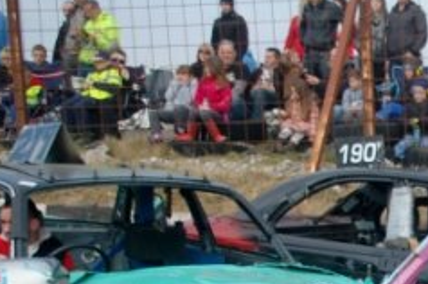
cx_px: 520
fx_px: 1247
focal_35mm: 105
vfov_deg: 12.6
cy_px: 358
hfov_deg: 18.4
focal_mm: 26
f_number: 4.2
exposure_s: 1/800
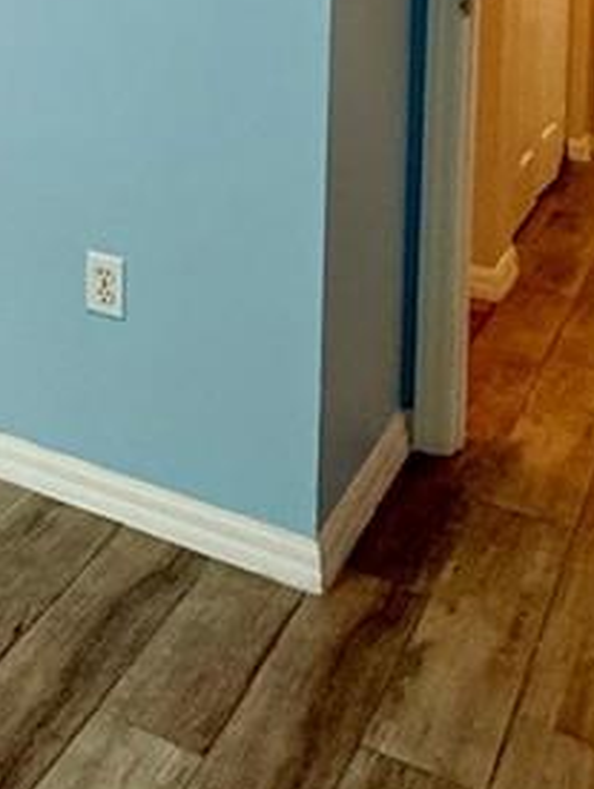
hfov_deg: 18.8
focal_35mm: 61
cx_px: -462
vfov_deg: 27.7
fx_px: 1392
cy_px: -161
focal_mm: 2.22
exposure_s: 1/120
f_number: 2.2
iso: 250
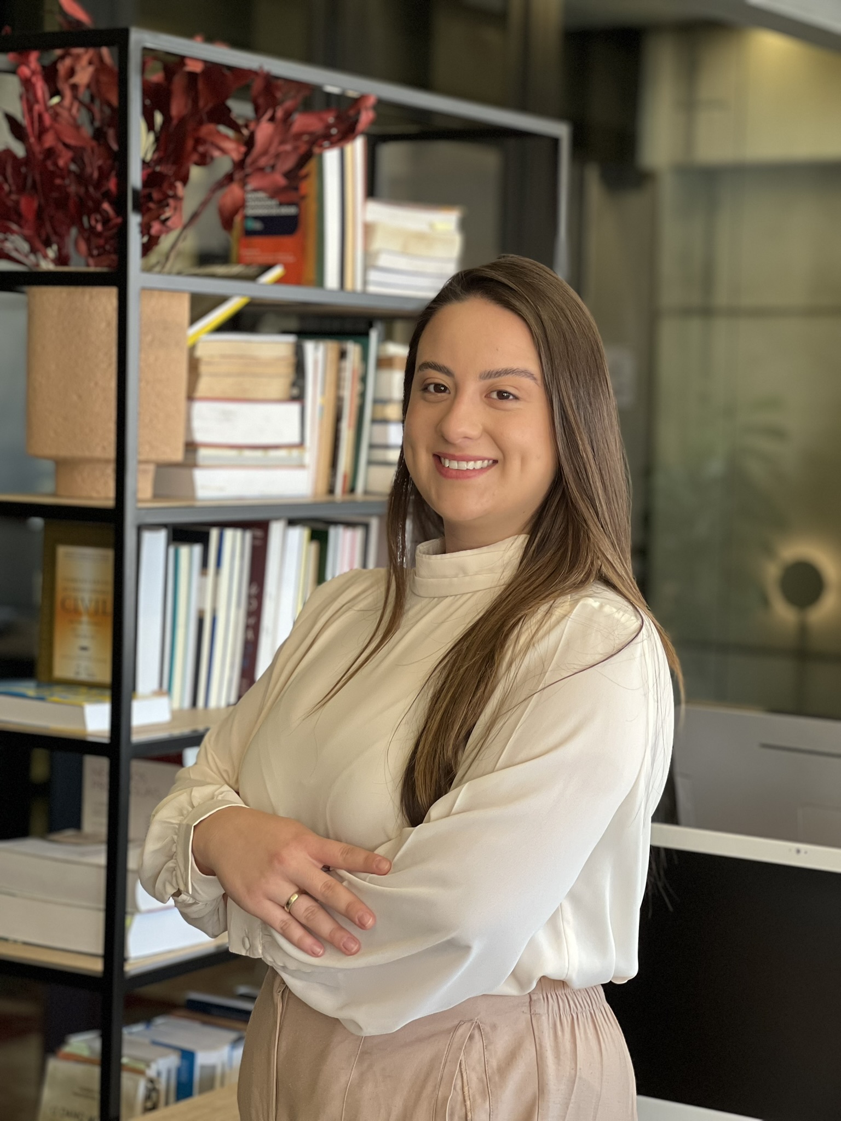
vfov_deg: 25.3
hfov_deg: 19.1
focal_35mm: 77
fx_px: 2494
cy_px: 560
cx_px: 420
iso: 200
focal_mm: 9
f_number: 2.8
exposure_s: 1/40
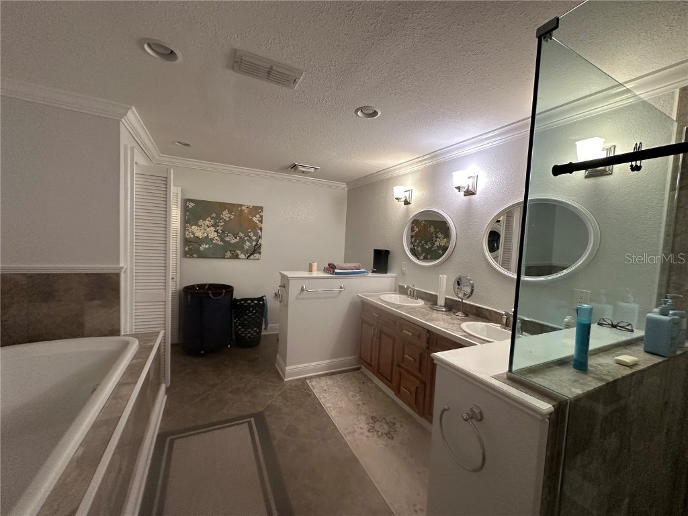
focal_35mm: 14
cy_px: 258
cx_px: 344
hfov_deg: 102.1
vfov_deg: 85.7
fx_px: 278
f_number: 2.2
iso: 200
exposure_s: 1/60
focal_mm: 2.22
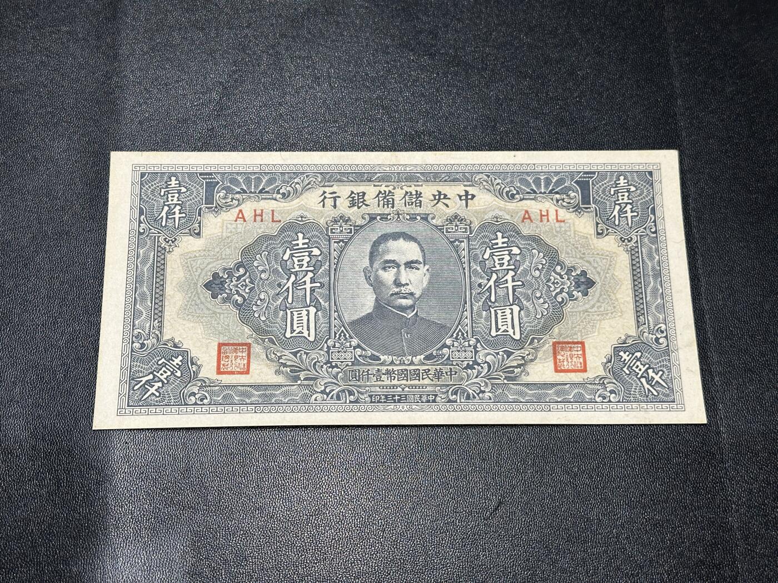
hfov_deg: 39.7
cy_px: 292
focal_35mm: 48
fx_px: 1079
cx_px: 389
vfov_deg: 30.3
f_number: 1.78
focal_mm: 6.86
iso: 100
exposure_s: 1/50
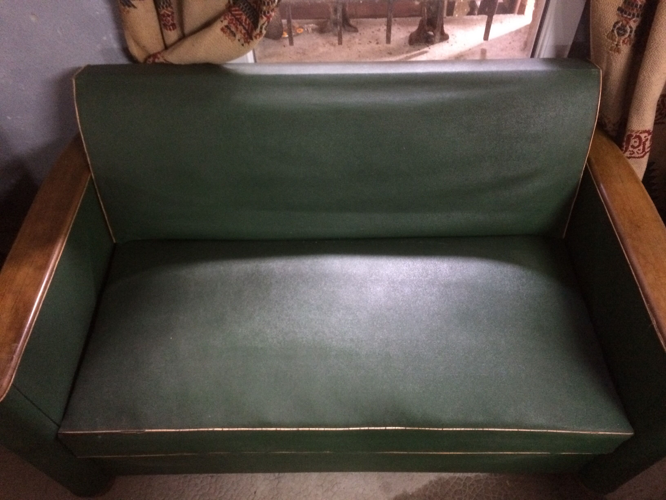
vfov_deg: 48.2
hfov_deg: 61.7
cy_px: 250
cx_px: 333
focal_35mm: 29
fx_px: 558
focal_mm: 4.15
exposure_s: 1/17
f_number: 2.2
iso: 400
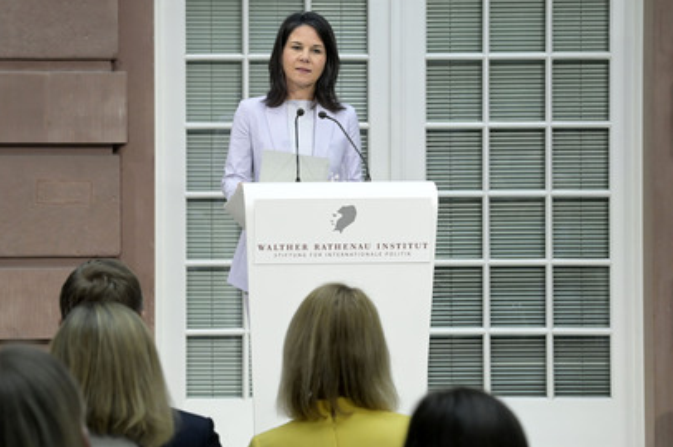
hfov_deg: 14.8
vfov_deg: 9.9
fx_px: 2596
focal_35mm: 139
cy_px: 219
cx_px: 316
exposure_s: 1/500
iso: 5000
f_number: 9
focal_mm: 125
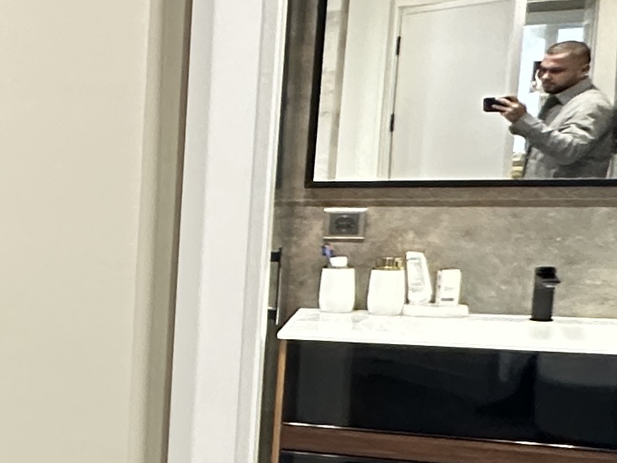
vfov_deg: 19.2
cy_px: 350
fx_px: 1354
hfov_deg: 17.0
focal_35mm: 76
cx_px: -688
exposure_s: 1/50
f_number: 2.2
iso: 320
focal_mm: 2.22
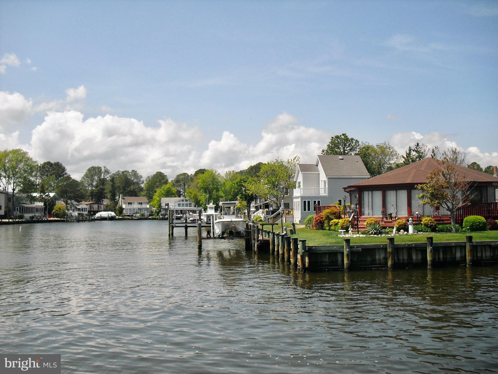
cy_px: 187
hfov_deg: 51.4
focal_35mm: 36
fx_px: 518
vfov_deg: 39.7
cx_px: 249
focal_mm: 6.3
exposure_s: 1/500
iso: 200
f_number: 7.8
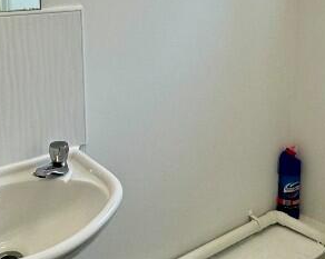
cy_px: 48
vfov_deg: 30.6
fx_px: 461
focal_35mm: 48
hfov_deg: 38.6
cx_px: 126
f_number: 2.2
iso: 80
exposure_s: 1/100
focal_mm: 2.22
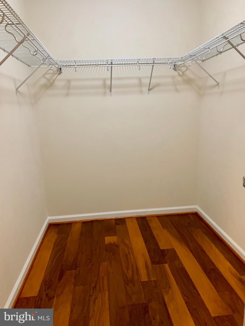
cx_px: 122
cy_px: 163
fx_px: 245
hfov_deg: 53.1
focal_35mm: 26
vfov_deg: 67.3
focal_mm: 4.25
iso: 250
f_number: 1.8
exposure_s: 1/40
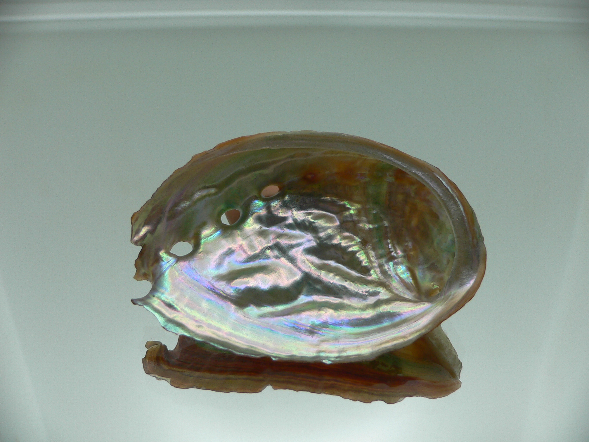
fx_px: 596
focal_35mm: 35
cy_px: 221
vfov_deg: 40.7
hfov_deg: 52.6
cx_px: 294
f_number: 2.8
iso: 80
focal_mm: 4.6
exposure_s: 1/100
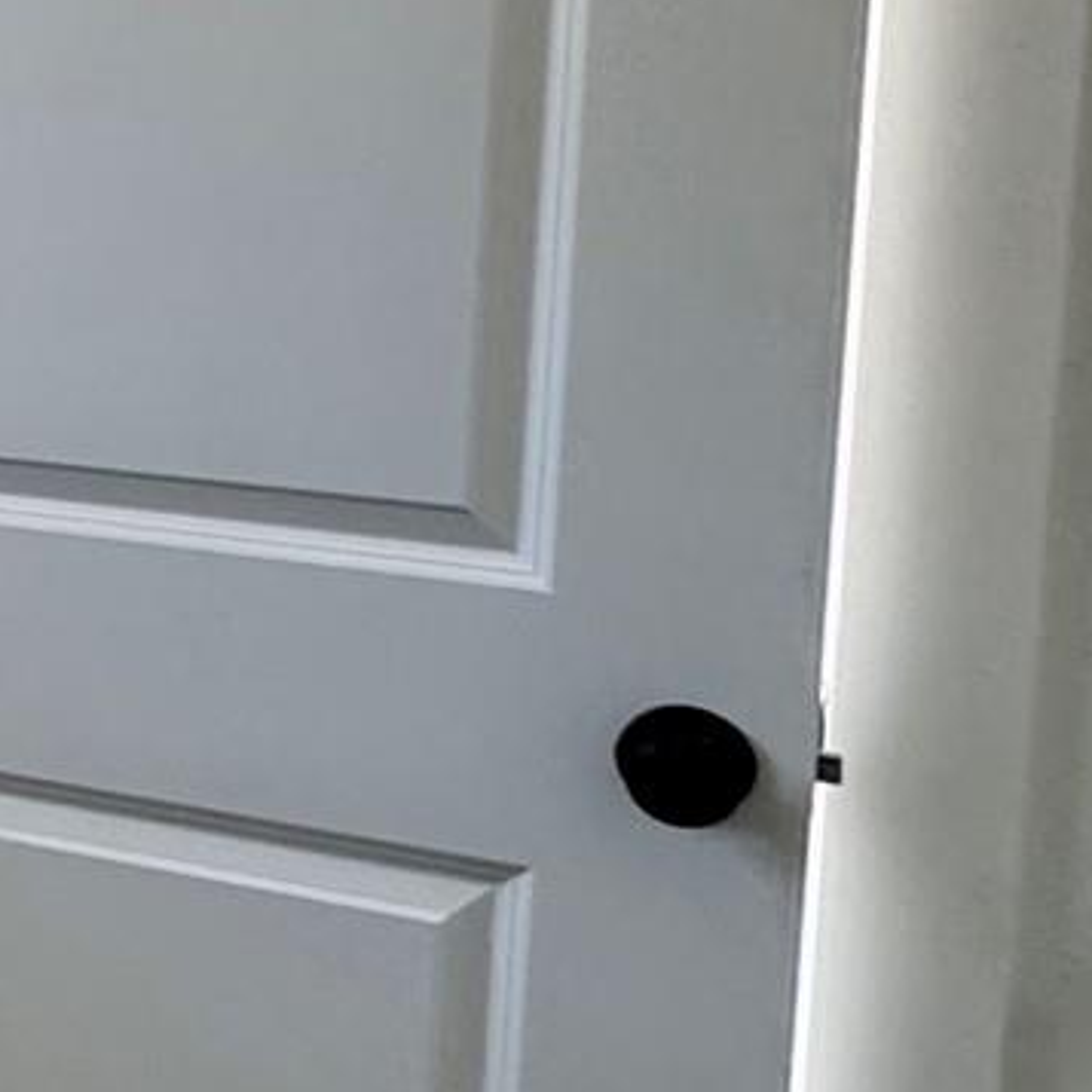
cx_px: -1181
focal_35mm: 71
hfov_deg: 16.9
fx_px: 2534
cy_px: 220
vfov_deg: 24.0
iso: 250
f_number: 2.2
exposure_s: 1/99
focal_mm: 2.22
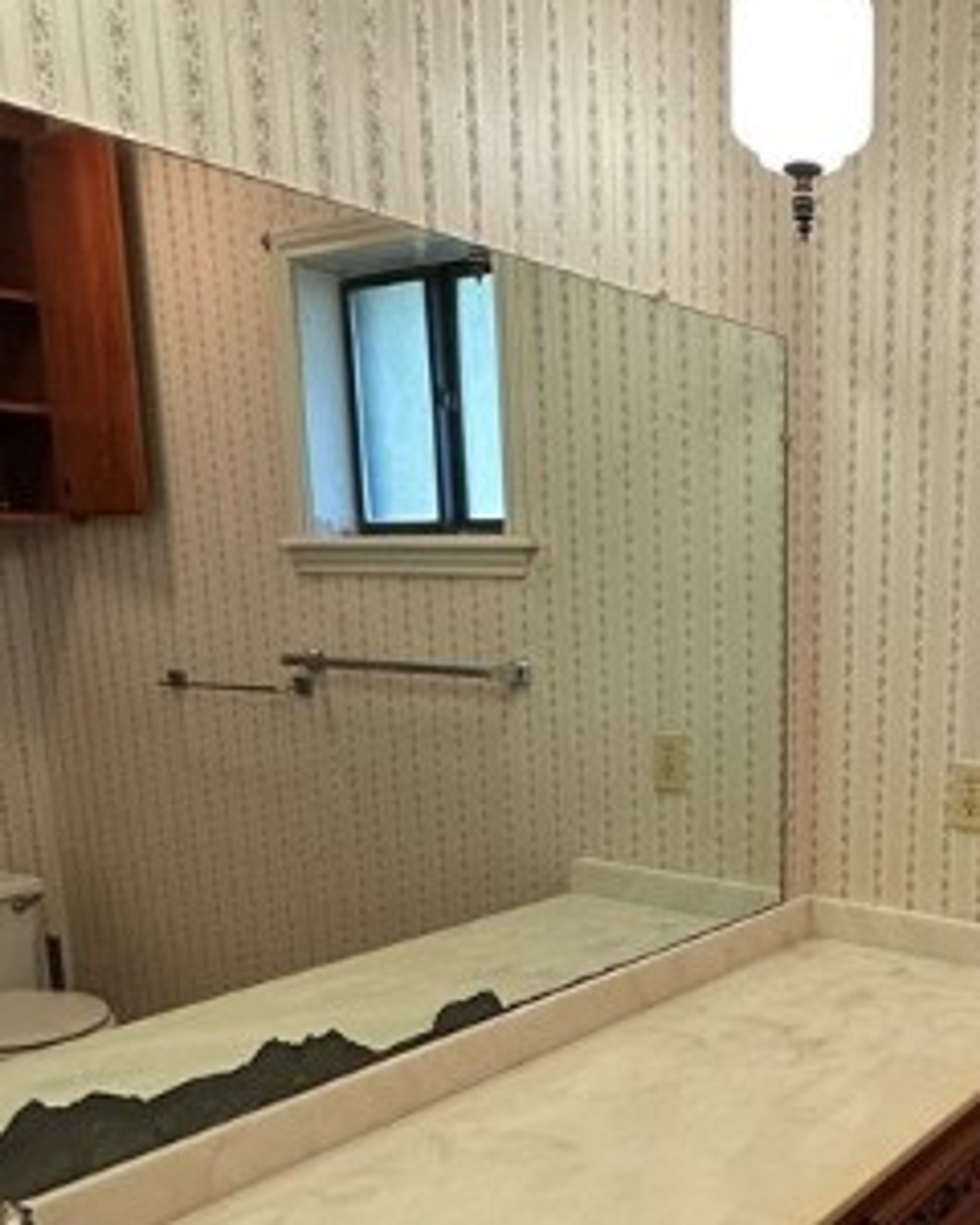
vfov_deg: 50.4
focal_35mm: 35
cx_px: 882
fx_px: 1269
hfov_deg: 39.2
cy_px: 837
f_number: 2.2
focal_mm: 2.22
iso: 200
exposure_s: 1/120
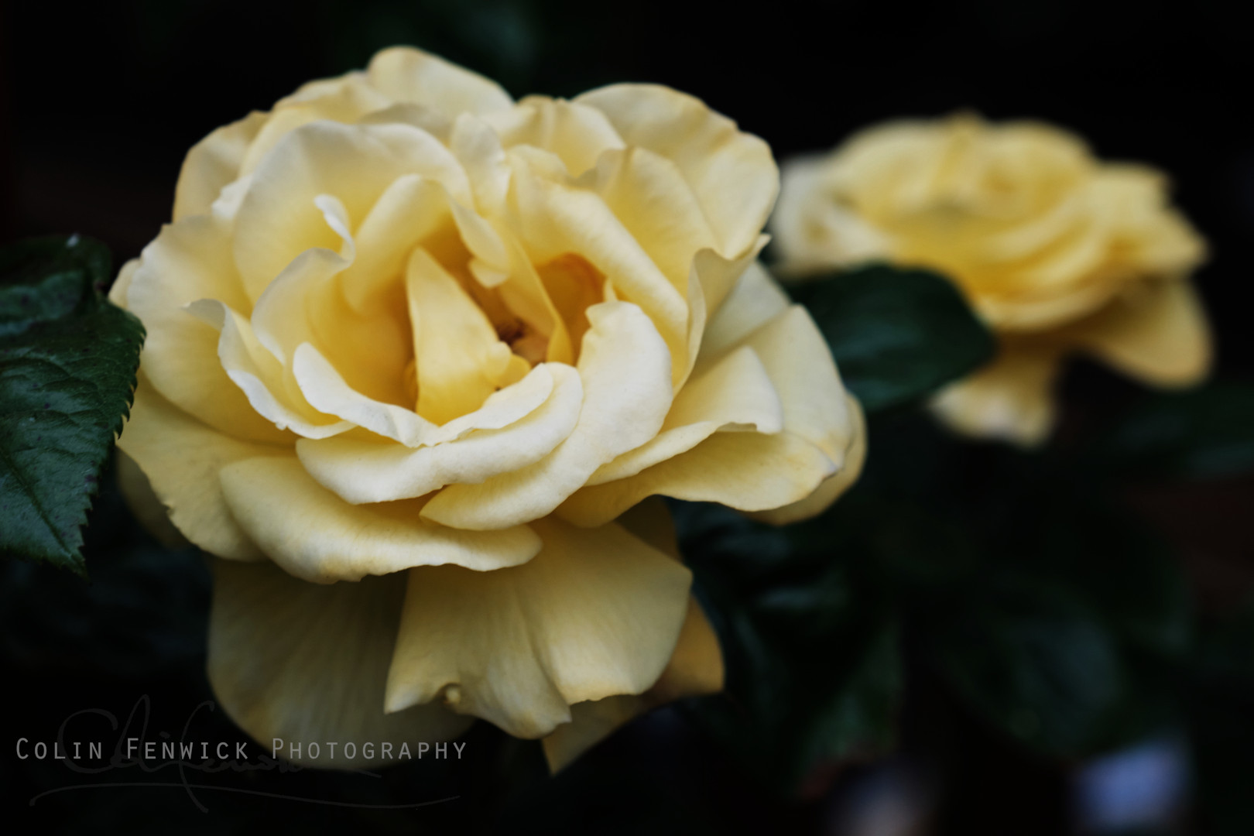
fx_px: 3413
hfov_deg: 20.8
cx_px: 627
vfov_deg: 14.0
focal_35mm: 98
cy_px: 418
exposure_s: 1/58
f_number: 5.6
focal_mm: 65.2
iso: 400
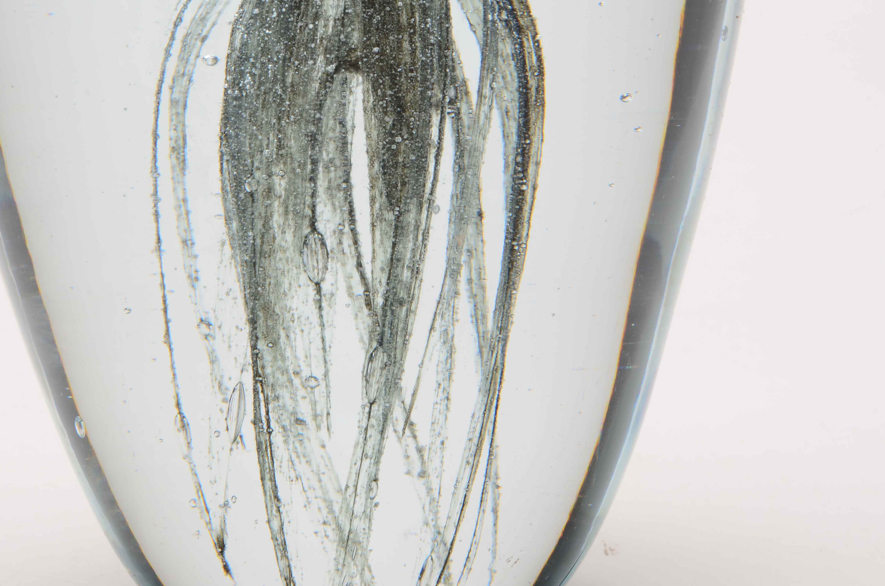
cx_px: 352
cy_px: 336
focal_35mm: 104
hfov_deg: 19.7
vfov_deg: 13.2
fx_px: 2542
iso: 100
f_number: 25
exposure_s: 1/160
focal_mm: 55
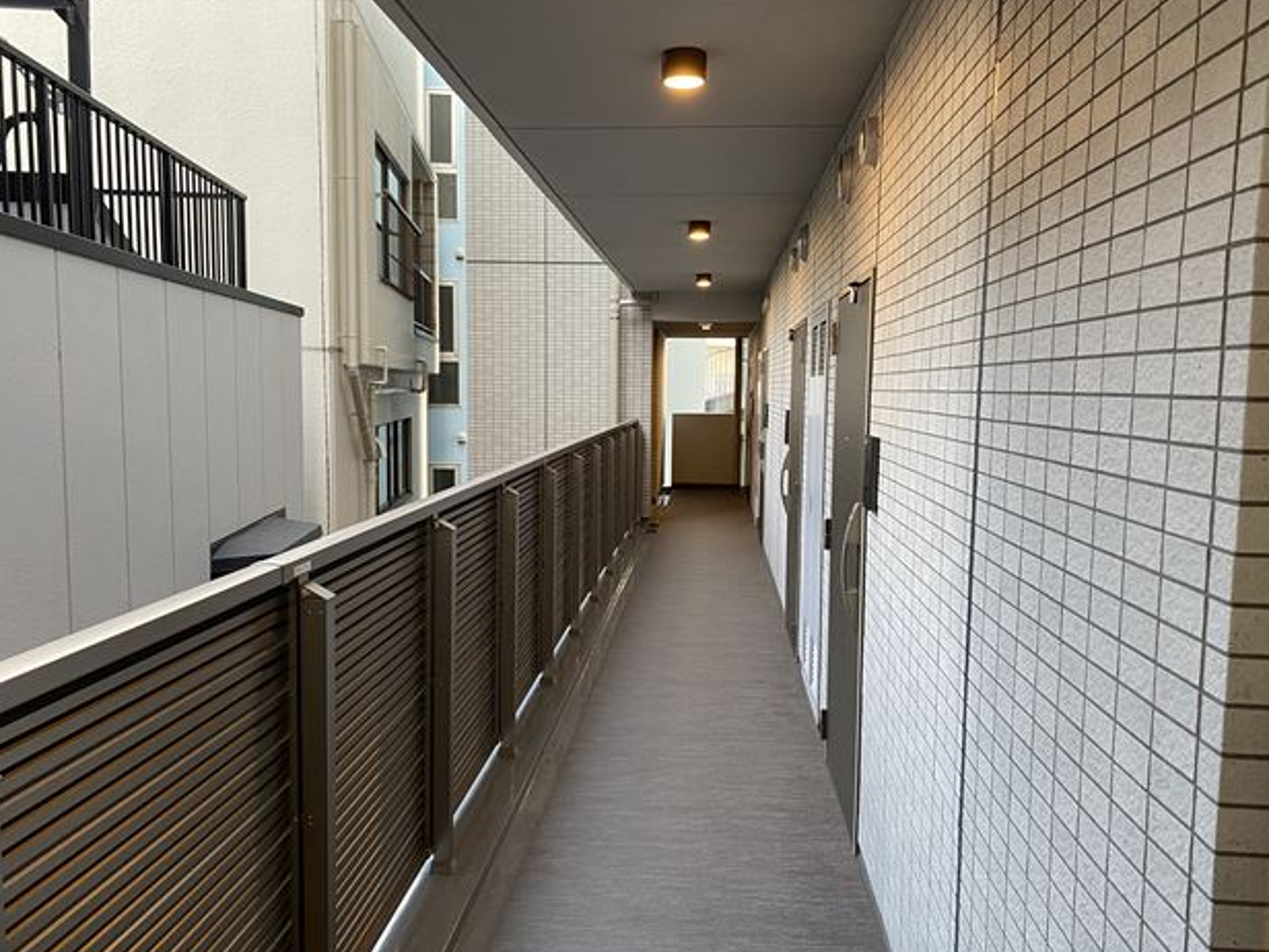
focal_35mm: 27
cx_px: 643
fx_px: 990
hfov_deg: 65.3
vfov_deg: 51.4
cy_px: 484
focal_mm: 4.25
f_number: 1.8
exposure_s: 1/60
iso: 125
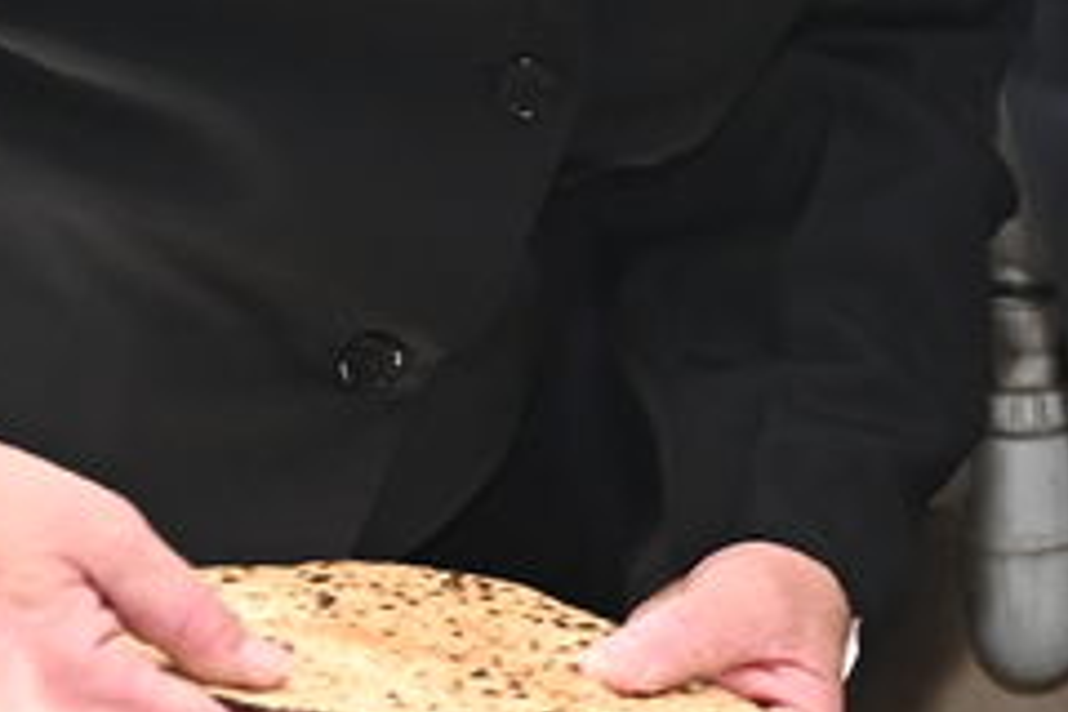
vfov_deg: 5.3
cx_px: 1985
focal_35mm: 257
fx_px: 7624
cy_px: 174
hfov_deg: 7.7
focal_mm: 44
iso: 1600
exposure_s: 1/200
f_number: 4
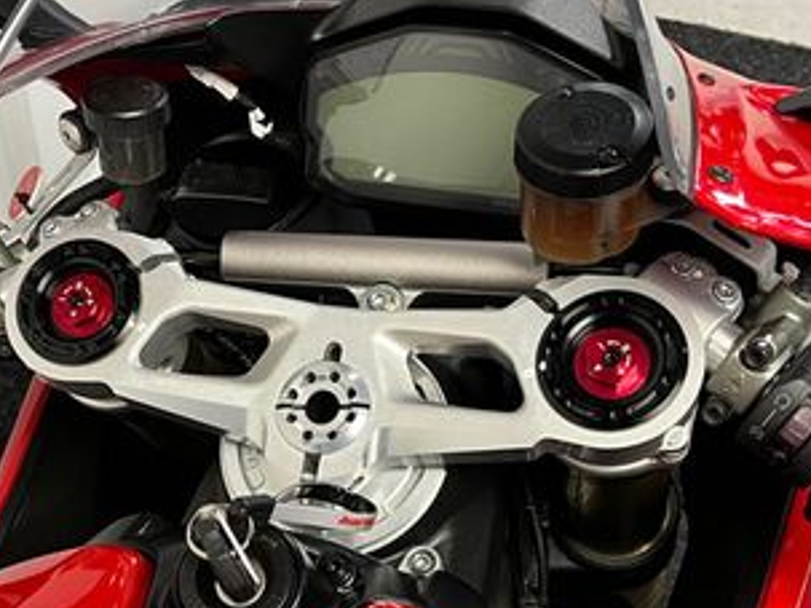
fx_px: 1288
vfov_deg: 25.7
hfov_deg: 34.8
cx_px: 310
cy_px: 552
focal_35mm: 55
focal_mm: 5.1
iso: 200
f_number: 1.6
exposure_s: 1/50
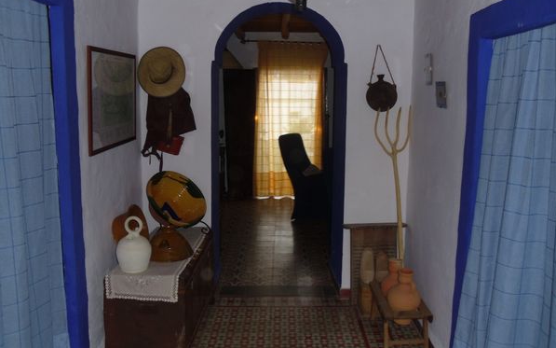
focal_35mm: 33
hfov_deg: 58.1
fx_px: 500
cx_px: 278
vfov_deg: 38.3
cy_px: 157
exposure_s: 1/45
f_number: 3.3
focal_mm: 5.6
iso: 100
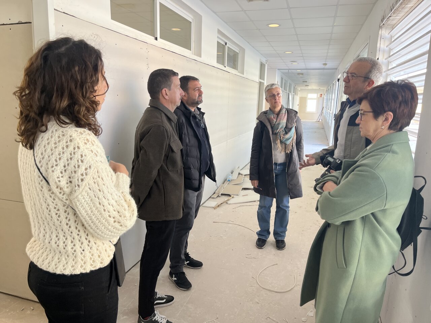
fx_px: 324
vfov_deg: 53.1
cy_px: 162
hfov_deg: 67.3
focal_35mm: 26
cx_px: 216
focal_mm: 5.1
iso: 100
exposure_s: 1/122
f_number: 1.6
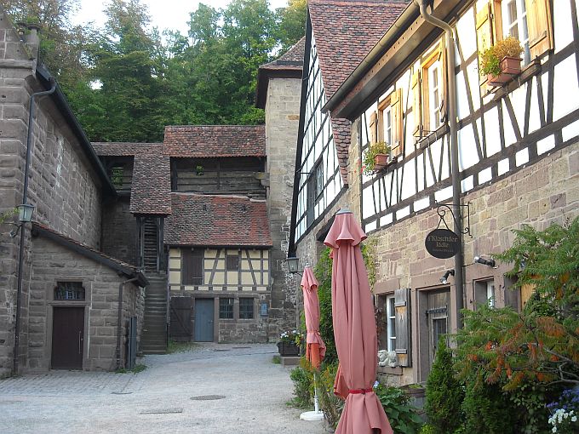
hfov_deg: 42.9
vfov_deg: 32.9
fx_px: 736
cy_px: 217
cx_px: 290
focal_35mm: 44
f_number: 3.1
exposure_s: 1/31
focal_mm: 7.1
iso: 64
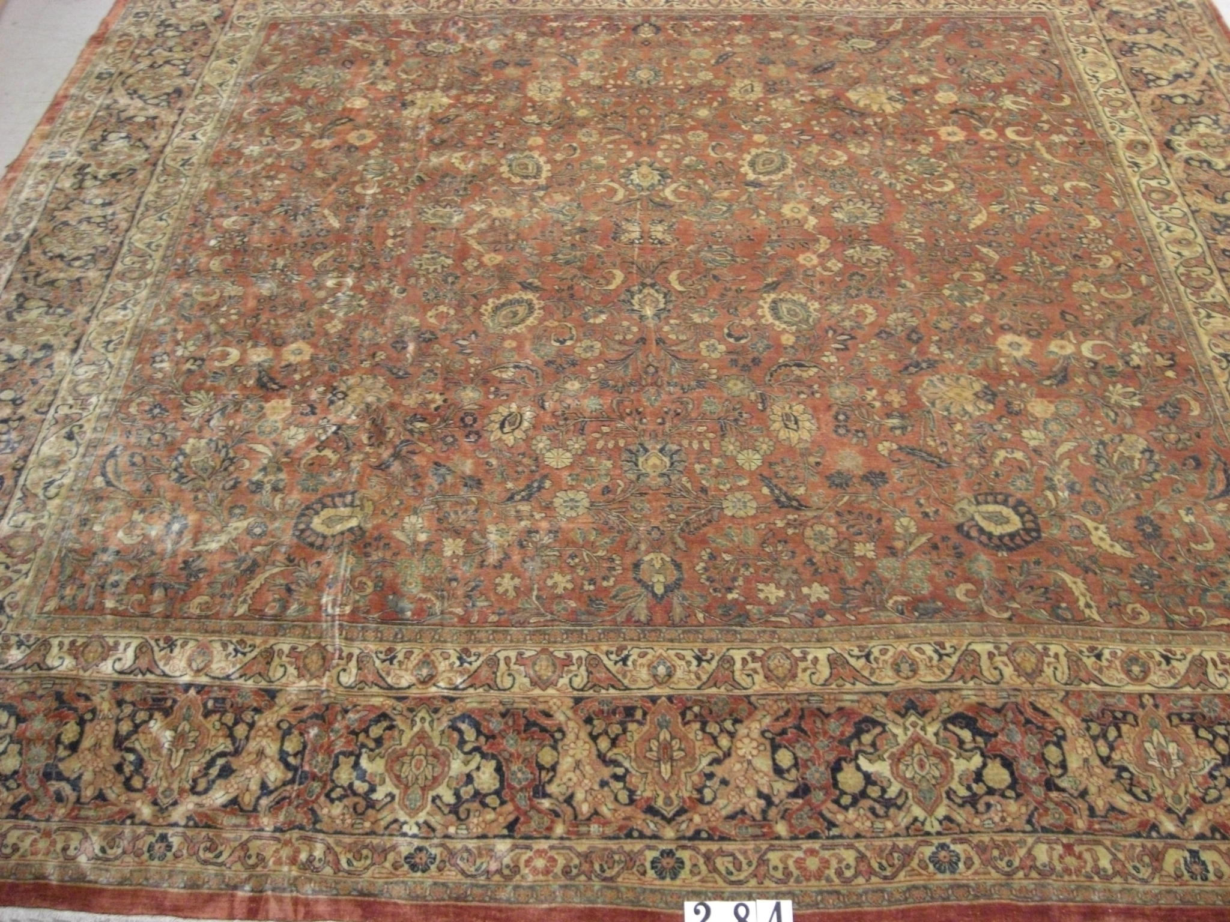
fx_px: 1350
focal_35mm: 38
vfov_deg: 37.7
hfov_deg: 49.0
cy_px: 461
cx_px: 615
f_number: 2.8
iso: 800
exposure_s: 1/40
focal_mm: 7.9
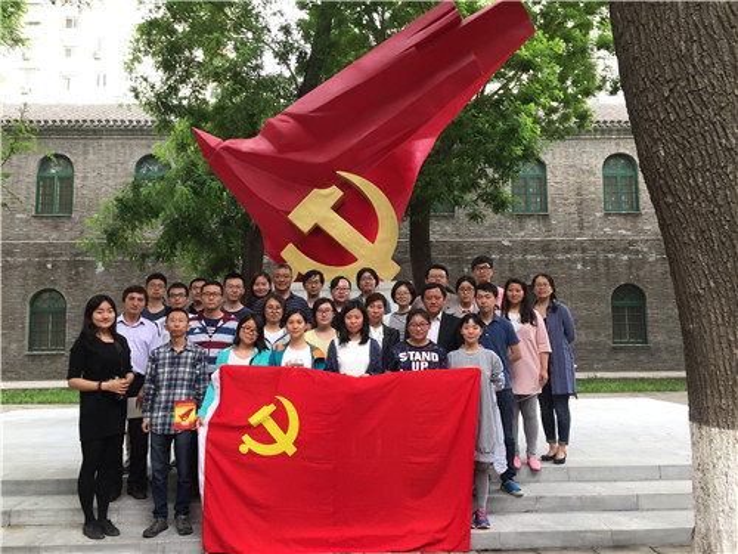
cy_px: 277
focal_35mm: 29
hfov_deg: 61.7
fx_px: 618
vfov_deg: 48.2
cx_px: 369
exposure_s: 1/100
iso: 50
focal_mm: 4.15
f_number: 2.2
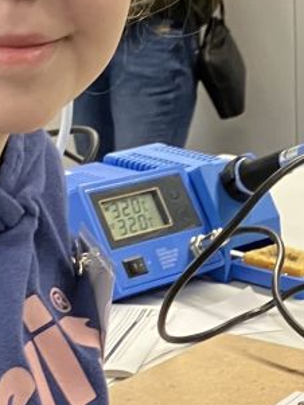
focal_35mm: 127
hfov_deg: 11.4
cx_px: 397
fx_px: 1486
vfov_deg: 15.3
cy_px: 363
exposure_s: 1/50
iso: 125
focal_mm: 3.99
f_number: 1.8
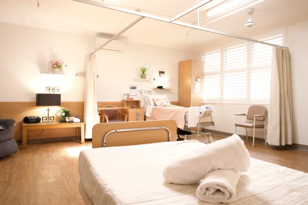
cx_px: 154
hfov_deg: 73.7
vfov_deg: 53.1
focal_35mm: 24
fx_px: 205
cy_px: 102
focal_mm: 24
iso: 100
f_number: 8
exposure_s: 1/1.43
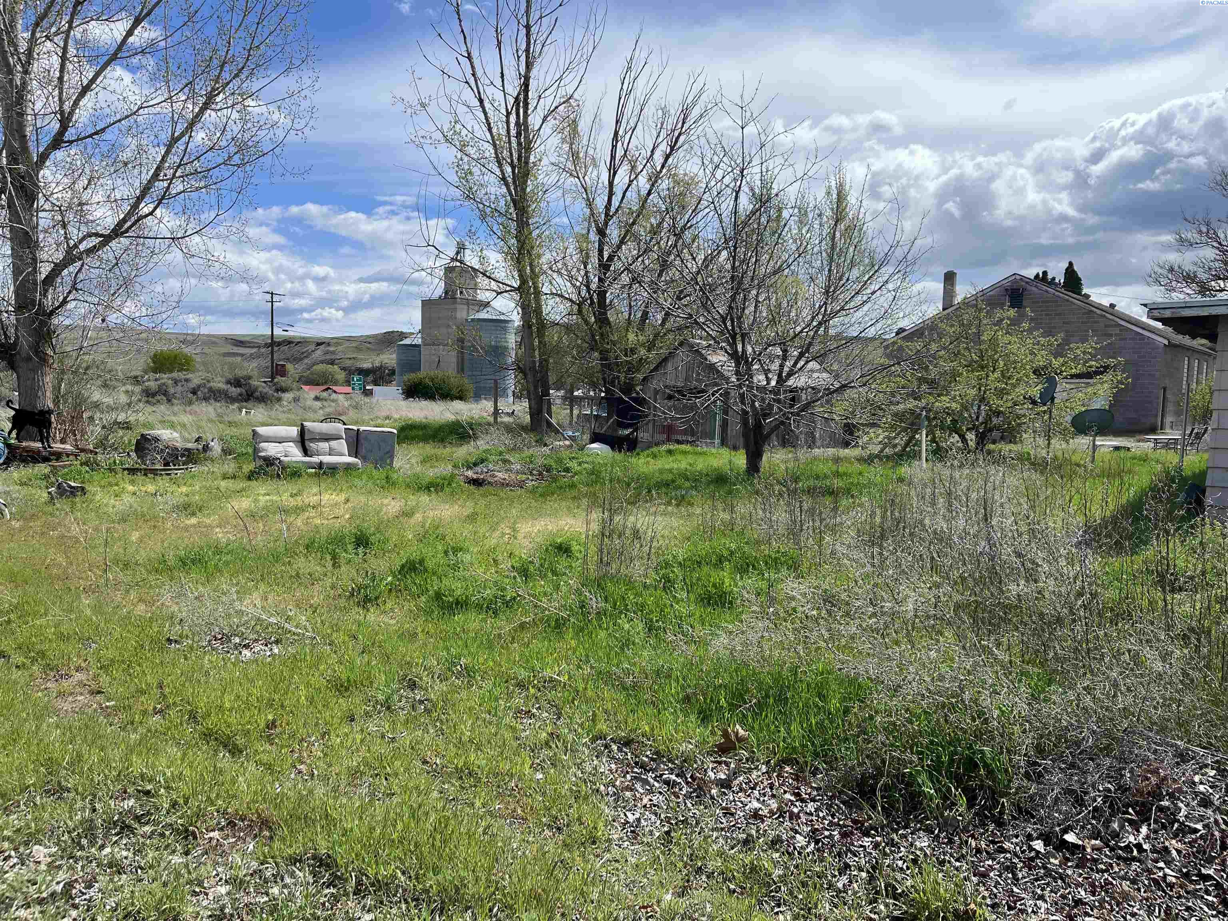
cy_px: 460
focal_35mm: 26
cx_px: 614
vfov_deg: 53.1
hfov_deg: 67.3
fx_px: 922
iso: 50
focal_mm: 5.1
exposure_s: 1/3876
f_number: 1.6
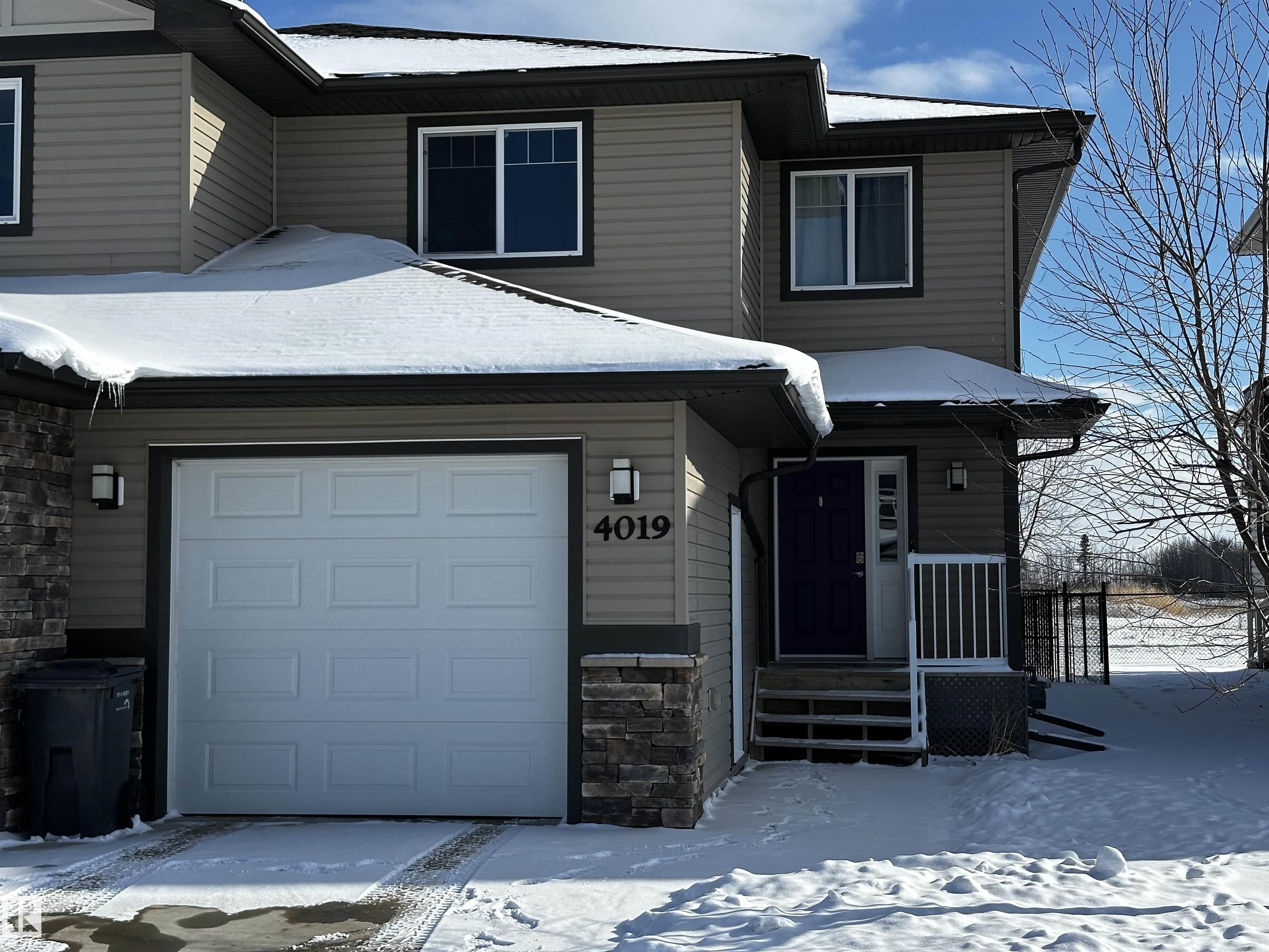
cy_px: 476
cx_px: 634
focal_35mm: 48
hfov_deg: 39.7
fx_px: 1760
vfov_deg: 30.3
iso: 64
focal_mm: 6.86
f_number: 1.78
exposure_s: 1/4785
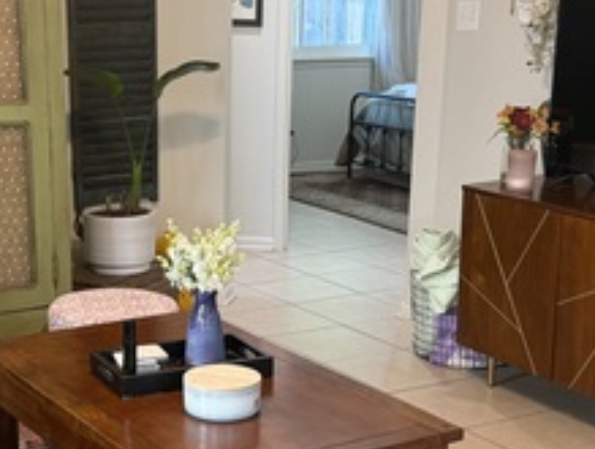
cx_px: 226
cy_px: 313
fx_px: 1205
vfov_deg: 21.0
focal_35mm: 70
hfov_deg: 27.6
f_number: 1.78
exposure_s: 1/66
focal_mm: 6.76
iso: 200
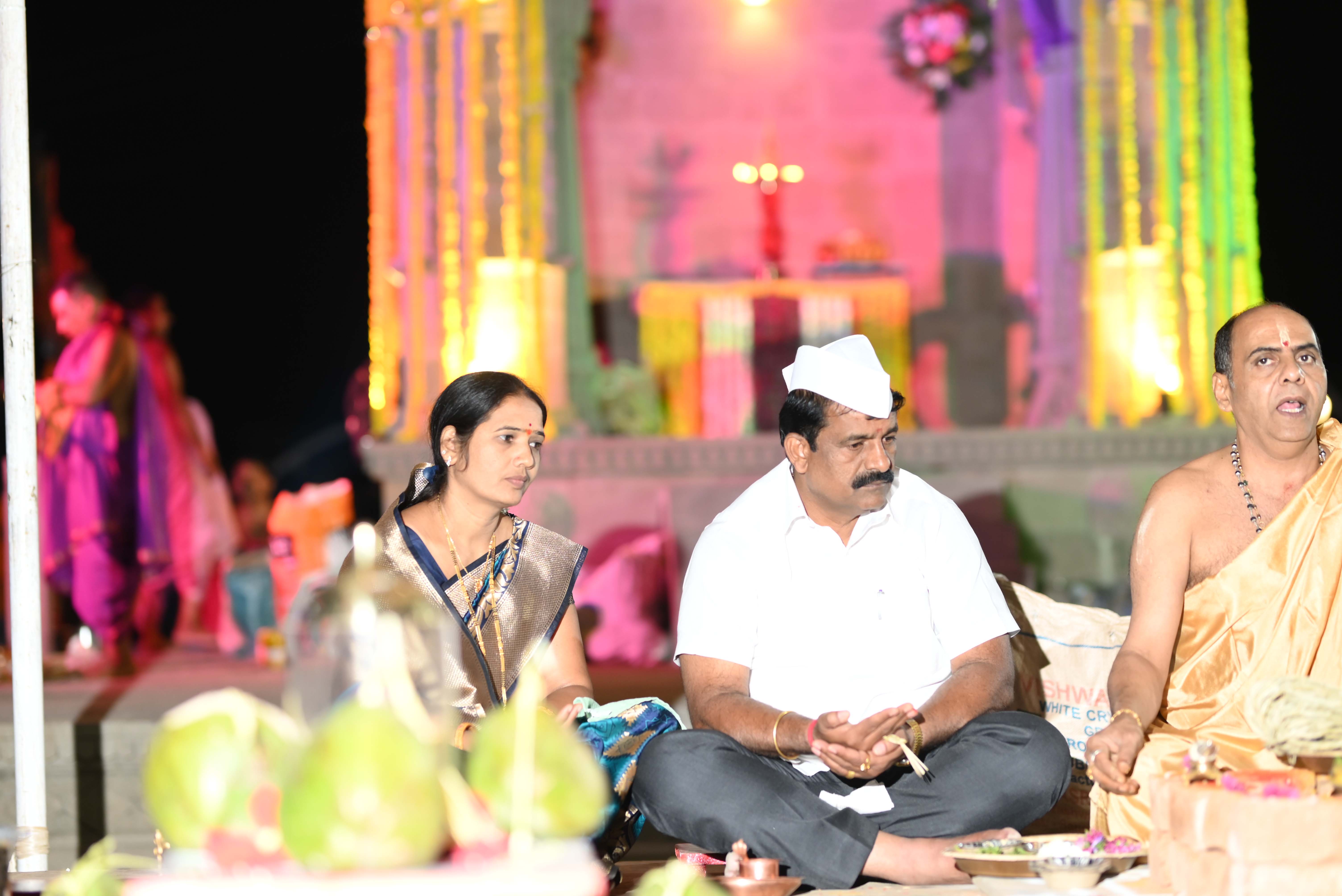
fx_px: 3170
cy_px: 448
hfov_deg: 23.9
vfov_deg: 16.1
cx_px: 671
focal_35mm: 85
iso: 800
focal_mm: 85
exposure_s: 1/125
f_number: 1.8
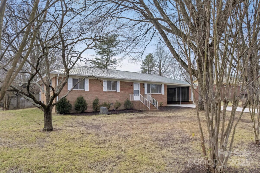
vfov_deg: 57.2
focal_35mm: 22
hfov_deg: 78.6
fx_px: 159
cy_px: 86
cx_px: 130
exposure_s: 1/125
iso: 100
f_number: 2.8
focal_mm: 8.4
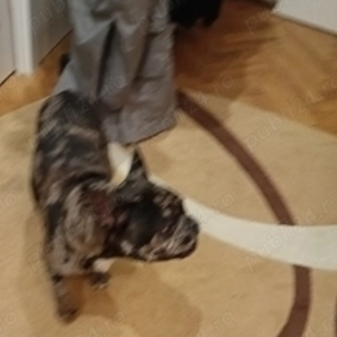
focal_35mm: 39
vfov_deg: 41.5
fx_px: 430
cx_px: 130
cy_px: 255
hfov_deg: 42.6
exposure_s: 1/33.3
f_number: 1.75
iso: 3396
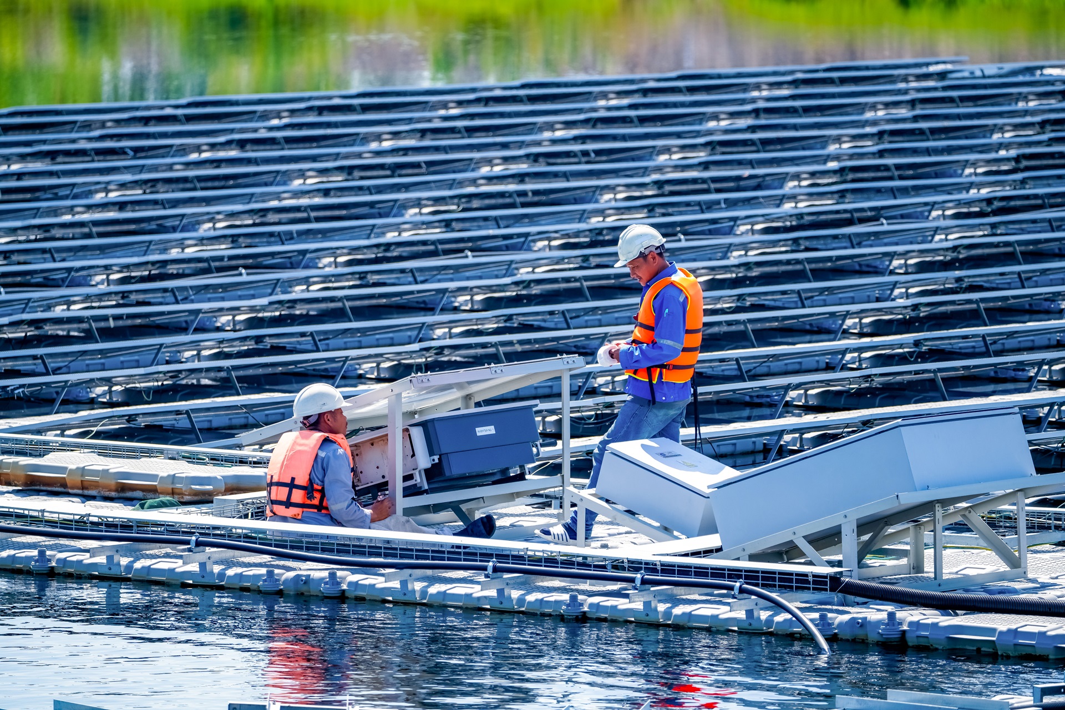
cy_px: 355
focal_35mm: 292
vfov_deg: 4.7
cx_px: 532
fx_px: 8652
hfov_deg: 7.0
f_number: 6.3
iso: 100
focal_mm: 292.5
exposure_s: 1/320
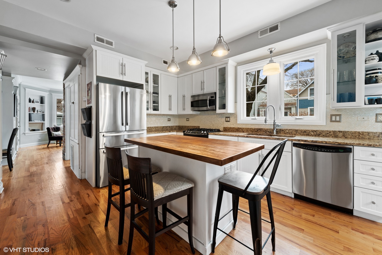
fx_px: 149
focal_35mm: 14
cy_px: 128
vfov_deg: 81.2
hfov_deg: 104.2
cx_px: 191
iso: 400
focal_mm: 14
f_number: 10
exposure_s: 1
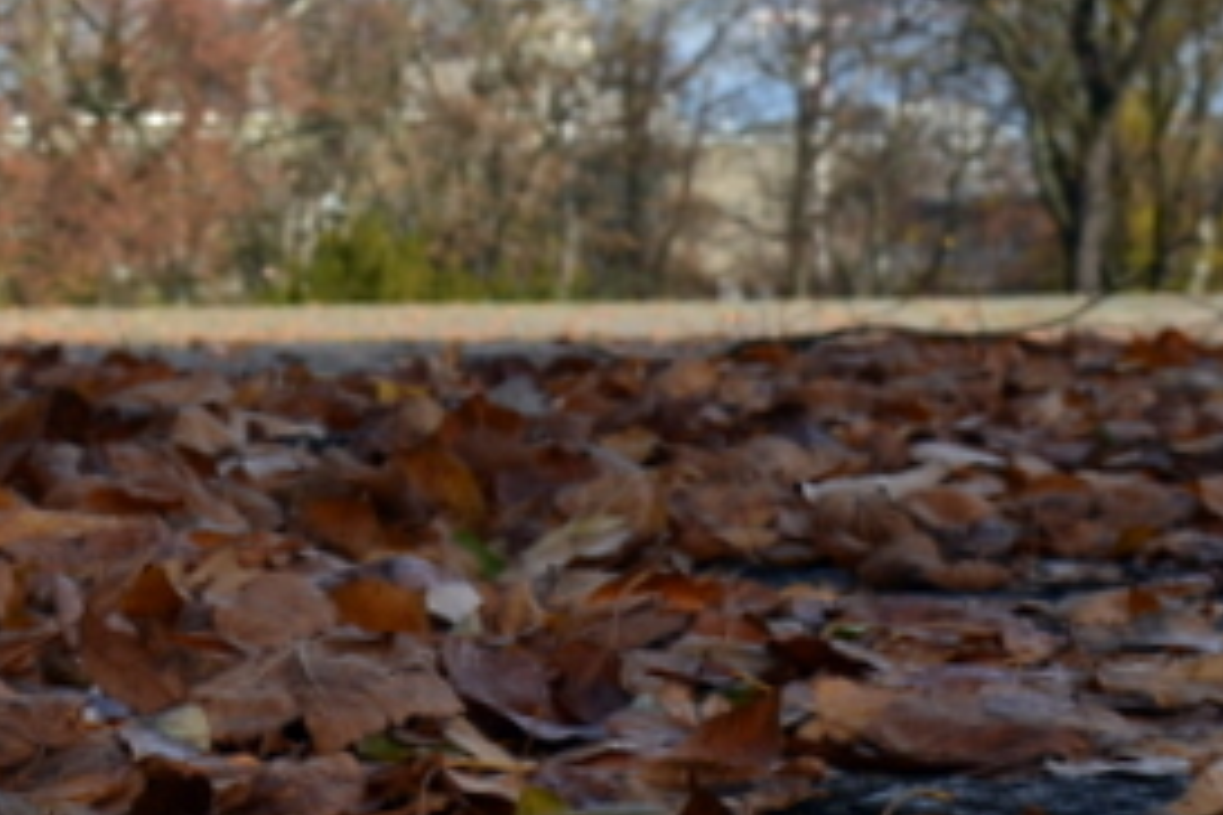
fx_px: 4178
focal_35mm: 123
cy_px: 143
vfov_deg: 11.1
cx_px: -4
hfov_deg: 16.3
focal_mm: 28
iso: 400
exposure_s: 1/160
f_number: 9
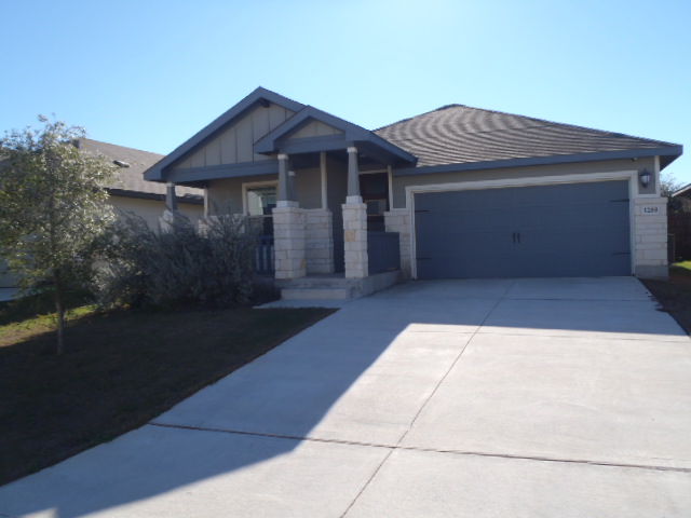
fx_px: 559
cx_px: 346
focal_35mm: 28
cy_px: 259
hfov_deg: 63.4
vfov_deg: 49.7
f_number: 3.9
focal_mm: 5
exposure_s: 1/500
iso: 80
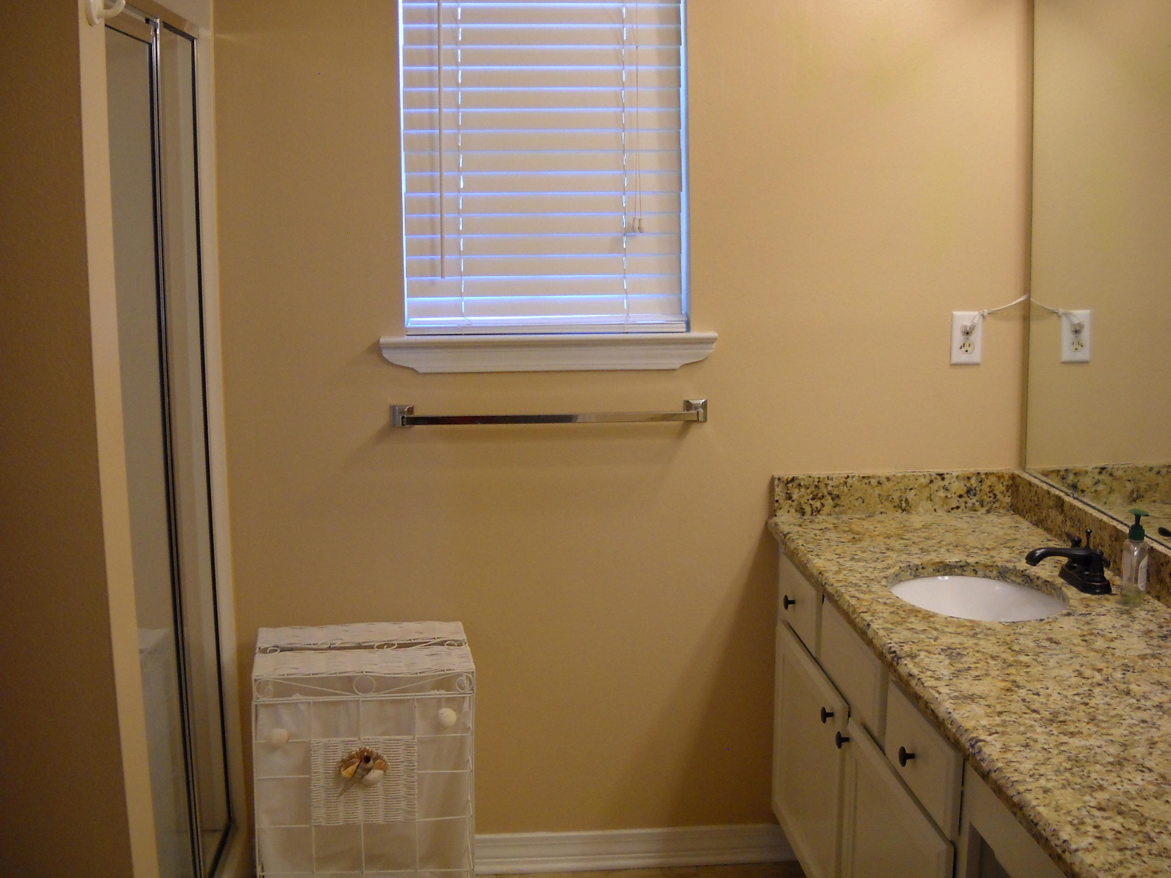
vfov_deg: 33.6
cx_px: 578
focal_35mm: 43
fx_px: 1455
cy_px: 423
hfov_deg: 43.9
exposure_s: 1/60
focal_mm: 6.72
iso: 175
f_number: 3.1
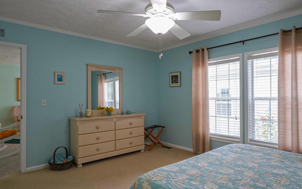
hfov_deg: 76.8
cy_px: 95
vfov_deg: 53.0
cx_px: 169
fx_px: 189
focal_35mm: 23
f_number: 4
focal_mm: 16
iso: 640
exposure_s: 1/160
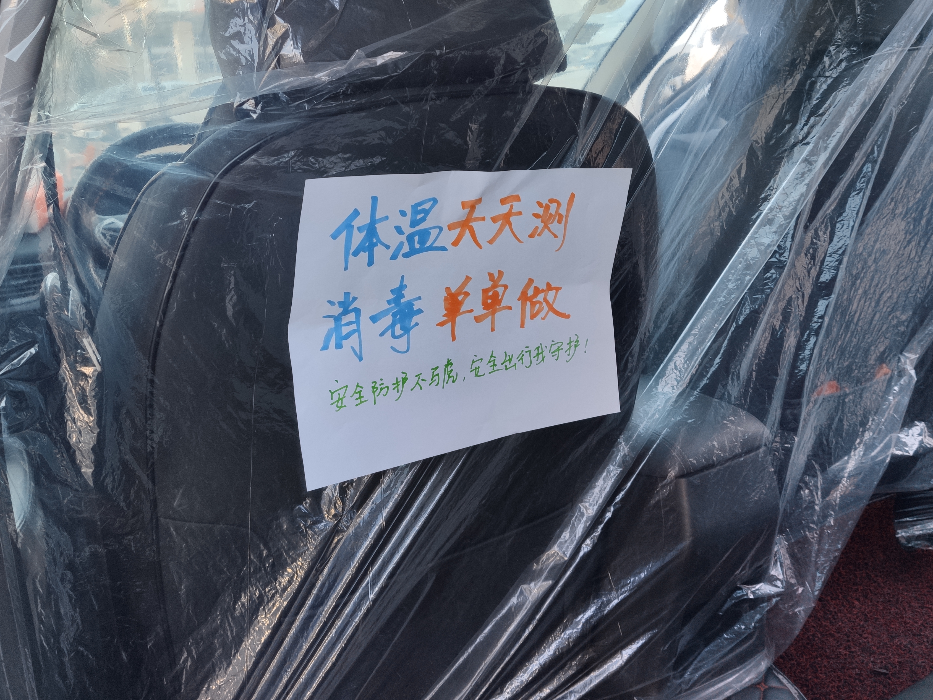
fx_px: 862
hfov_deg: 56.8
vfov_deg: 44.1
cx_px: 459
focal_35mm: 32
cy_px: 320
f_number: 1.75
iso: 112
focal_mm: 4.75
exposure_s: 1/141
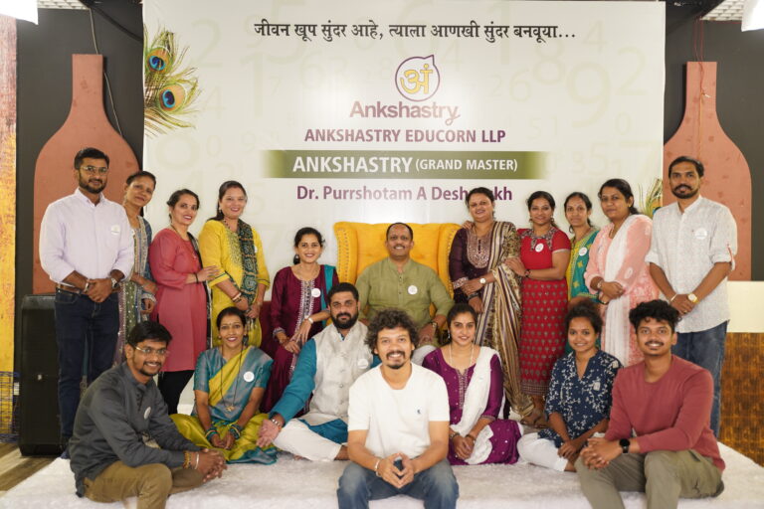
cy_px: 254
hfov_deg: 45.4
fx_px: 912
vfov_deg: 31.2
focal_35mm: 43
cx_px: 382
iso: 2000
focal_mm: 43
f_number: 2.8
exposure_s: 1/80
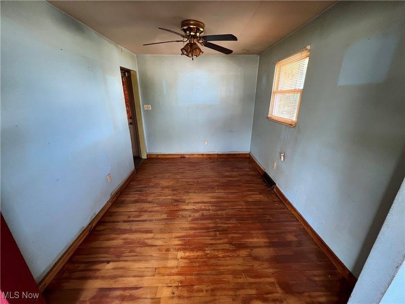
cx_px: 202
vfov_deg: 89.9
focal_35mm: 13
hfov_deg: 106.2
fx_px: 152
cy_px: 152
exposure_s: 1/60
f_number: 1.8
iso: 320
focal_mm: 1.57
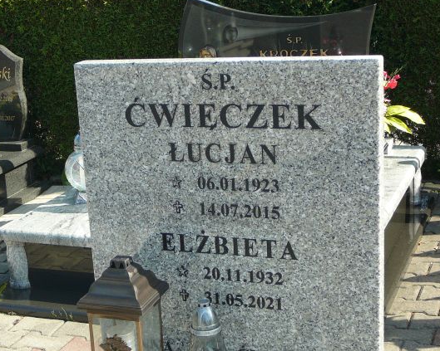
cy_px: 193
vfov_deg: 23.5
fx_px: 846
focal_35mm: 65
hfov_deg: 29.1
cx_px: 193
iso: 80
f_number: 3.5
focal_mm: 8.2
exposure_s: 1/320
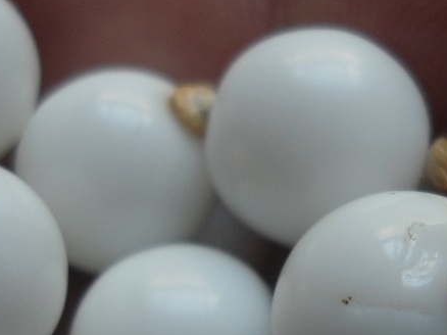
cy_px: 255
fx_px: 994
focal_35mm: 77
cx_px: 272
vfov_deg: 19.0
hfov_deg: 25.3
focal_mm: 4.7
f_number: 2.8
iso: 80
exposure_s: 1/60
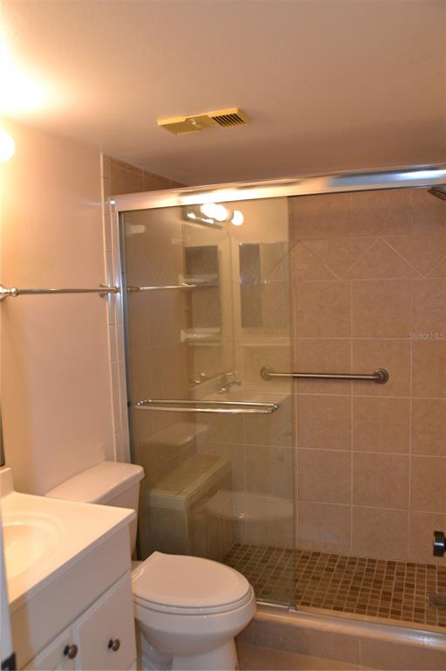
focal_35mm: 30
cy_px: 336
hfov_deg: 43.6
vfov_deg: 62.0
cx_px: 223
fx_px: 558
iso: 1100
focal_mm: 20
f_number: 5.6
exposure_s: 1/60
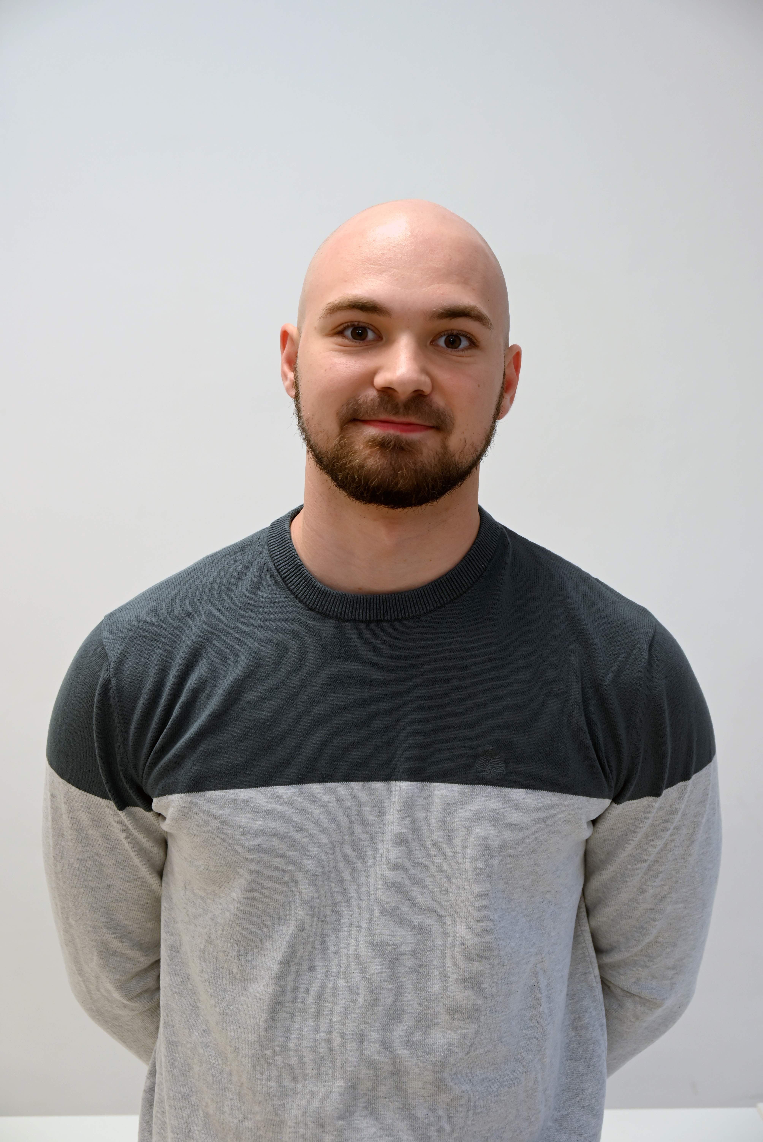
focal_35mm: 59
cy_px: 571
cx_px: 382
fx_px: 1874
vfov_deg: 33.9
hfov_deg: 23.0
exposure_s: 1/60
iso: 720
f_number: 6
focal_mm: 59
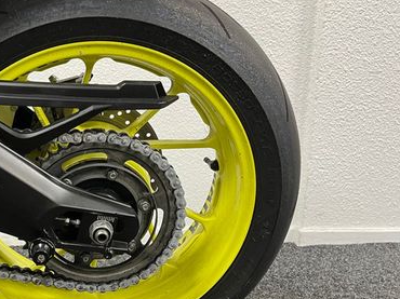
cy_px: 165
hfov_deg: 40.7
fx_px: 520
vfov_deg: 32.1
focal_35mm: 45
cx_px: 91
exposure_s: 1/50
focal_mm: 5.1
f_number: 1.6
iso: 200
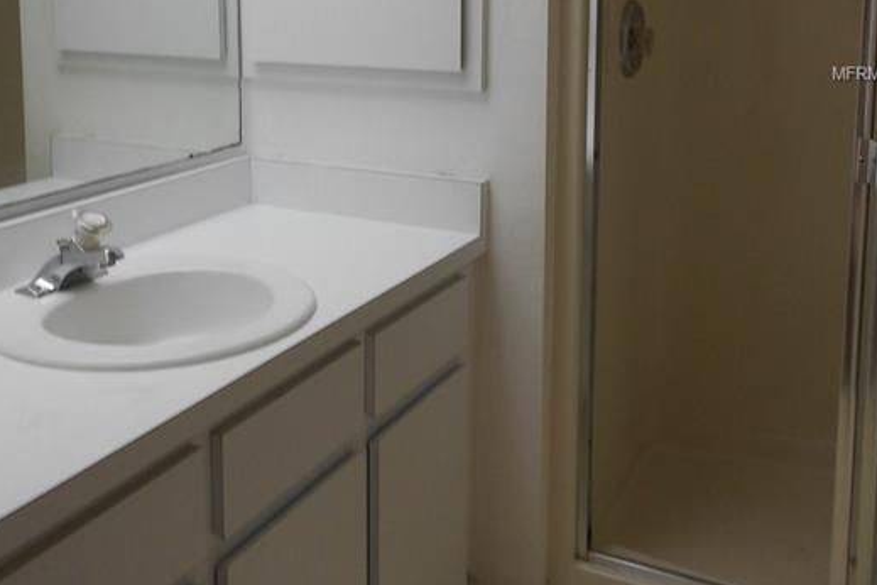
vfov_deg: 32.0
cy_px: 74
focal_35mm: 40
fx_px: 974
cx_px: 422
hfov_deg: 48.4
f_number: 3.2
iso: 80
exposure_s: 1/50
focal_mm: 4.6
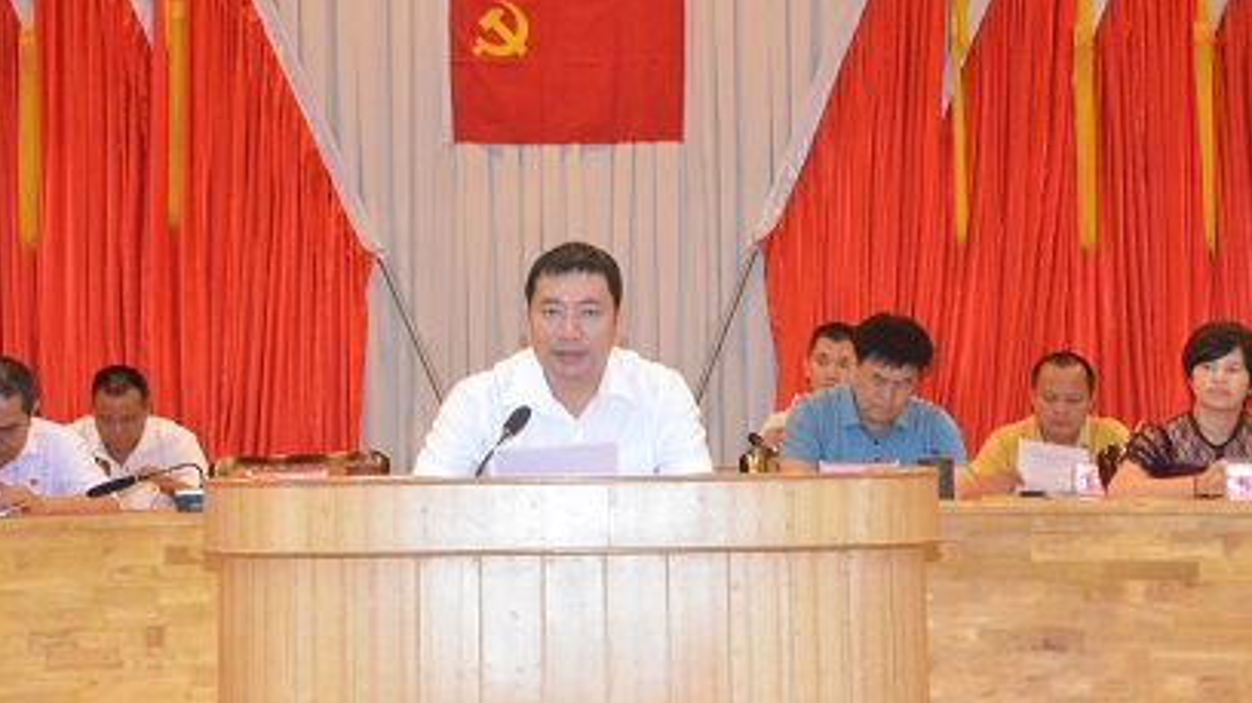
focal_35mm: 100
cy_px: 210
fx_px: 3318
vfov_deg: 12.1
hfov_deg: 21.4
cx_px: 669
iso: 6400
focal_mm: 52
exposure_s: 1/60
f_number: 8
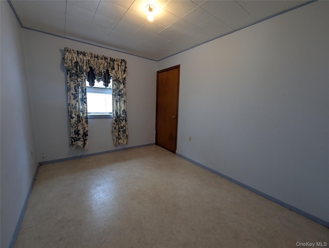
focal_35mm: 13
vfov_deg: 90.1
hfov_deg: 106.1
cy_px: 124
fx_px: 124
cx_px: 164
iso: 67
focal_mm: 1.95
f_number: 2.2
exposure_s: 1/24
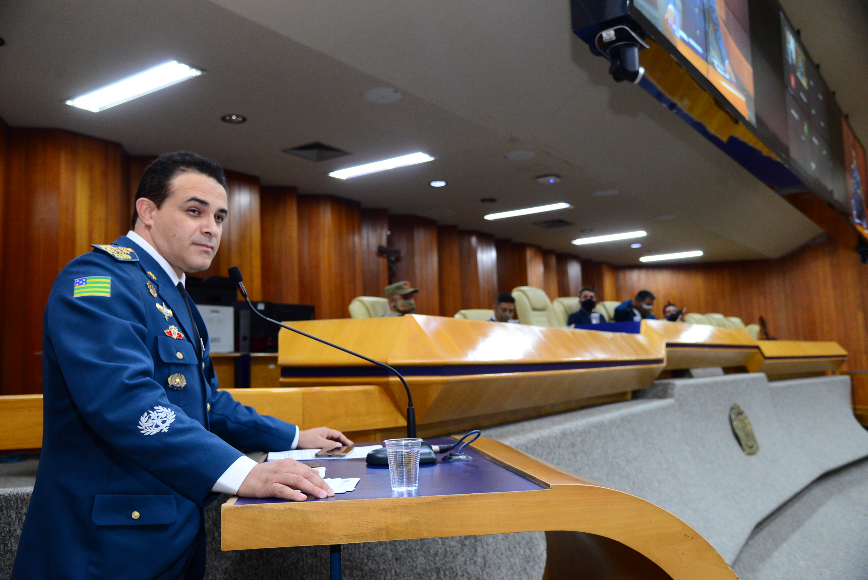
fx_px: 772
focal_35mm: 32
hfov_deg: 58.7
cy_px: 290
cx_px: 434
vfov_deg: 41.1
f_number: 4
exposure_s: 1/60
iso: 1600
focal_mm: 32
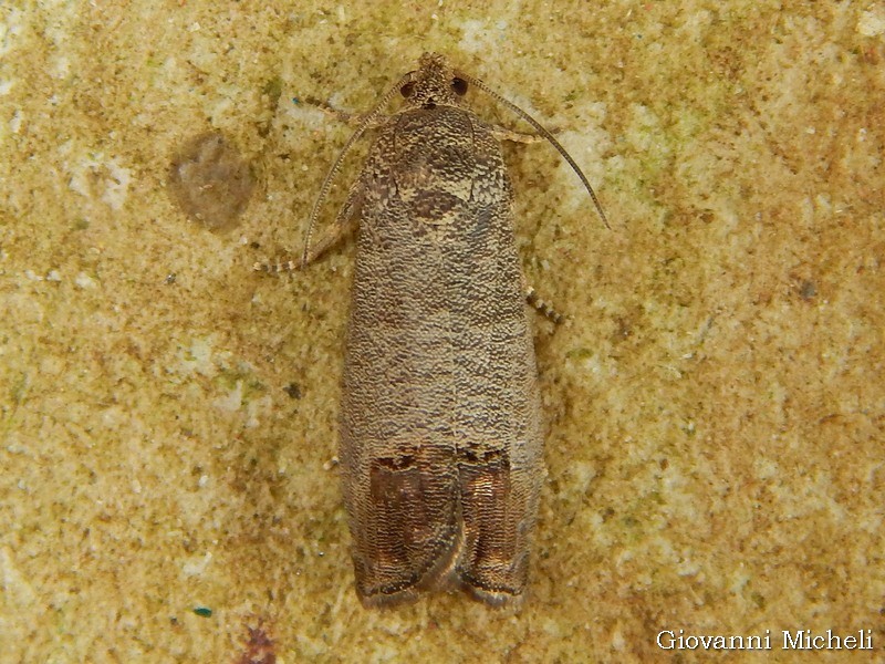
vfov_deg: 15.7
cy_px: 332
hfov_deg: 20.9
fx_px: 2403
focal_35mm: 94
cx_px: 442
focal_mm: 16.6
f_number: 4.4
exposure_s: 1/60
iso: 125
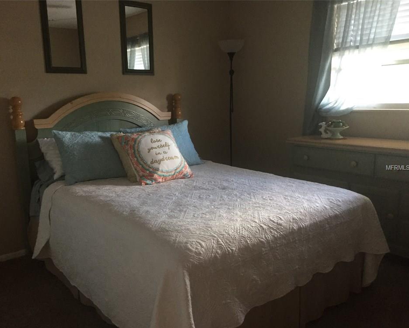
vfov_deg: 47.1
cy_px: 168
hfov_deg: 57.1
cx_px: 189
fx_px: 375
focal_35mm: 31
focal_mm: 4.15
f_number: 2.2
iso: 200
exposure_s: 1/30
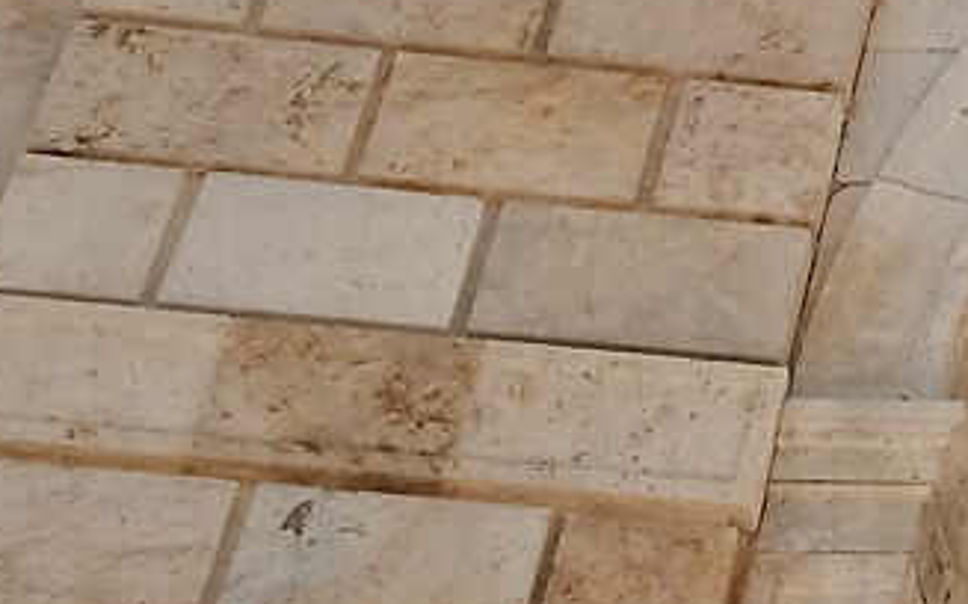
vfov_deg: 8.2
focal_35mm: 157
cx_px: 2016
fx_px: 4140
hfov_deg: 11.8
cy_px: -302
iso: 250
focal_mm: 14
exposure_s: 1/250
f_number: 11
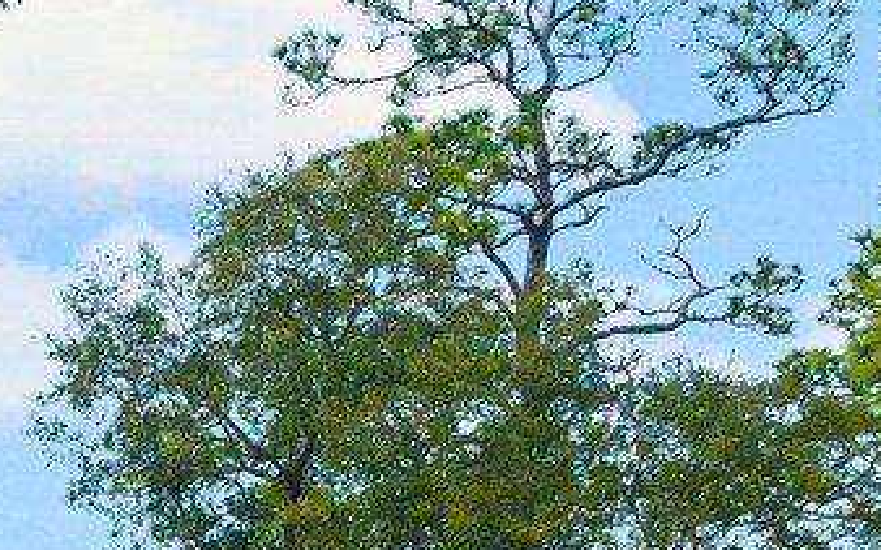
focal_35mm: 154
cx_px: -185
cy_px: 1073
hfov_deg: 13.2
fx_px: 3696
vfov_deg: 8.1
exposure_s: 1/500
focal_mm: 12.29
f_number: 2.8
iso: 120
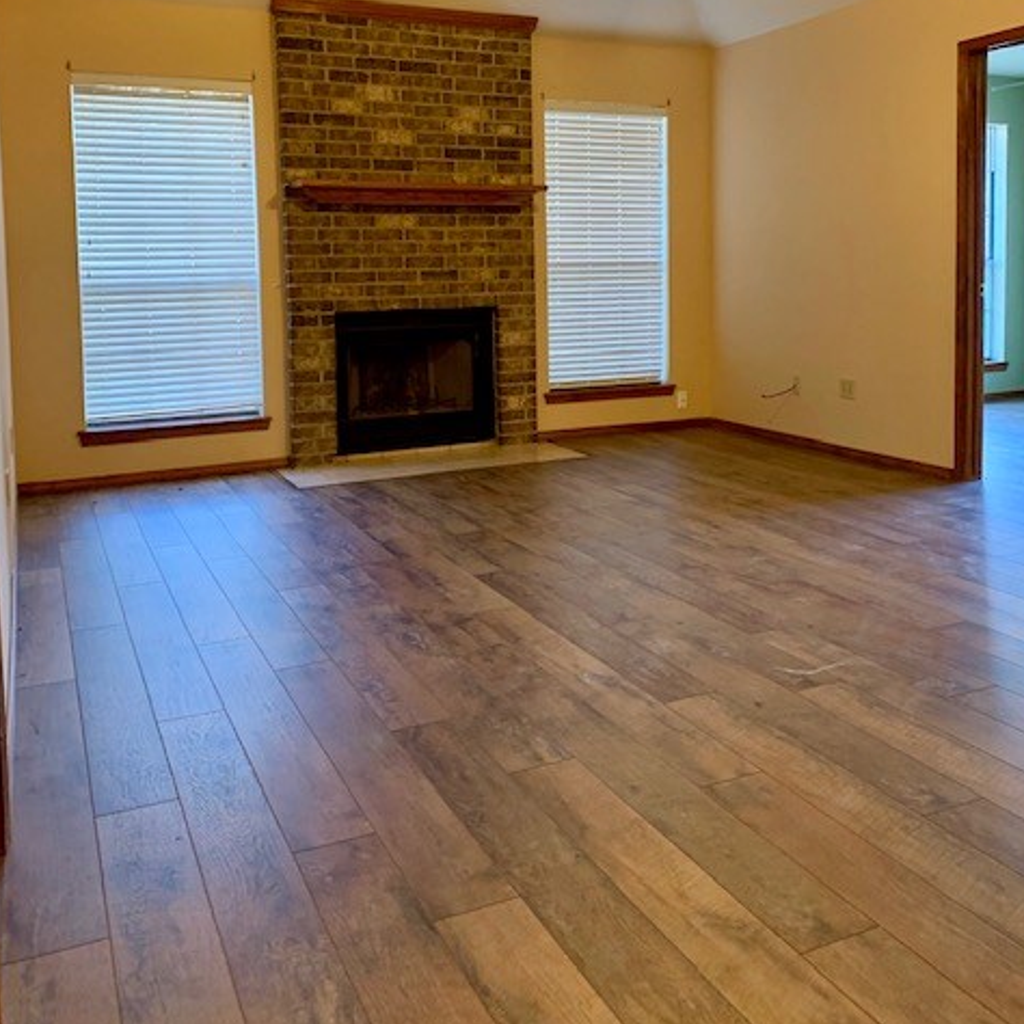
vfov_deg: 51.6
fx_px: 1038
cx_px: 508
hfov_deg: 52.5
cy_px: 346
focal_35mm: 31
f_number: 1.8
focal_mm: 4.25
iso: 250
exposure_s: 1/40
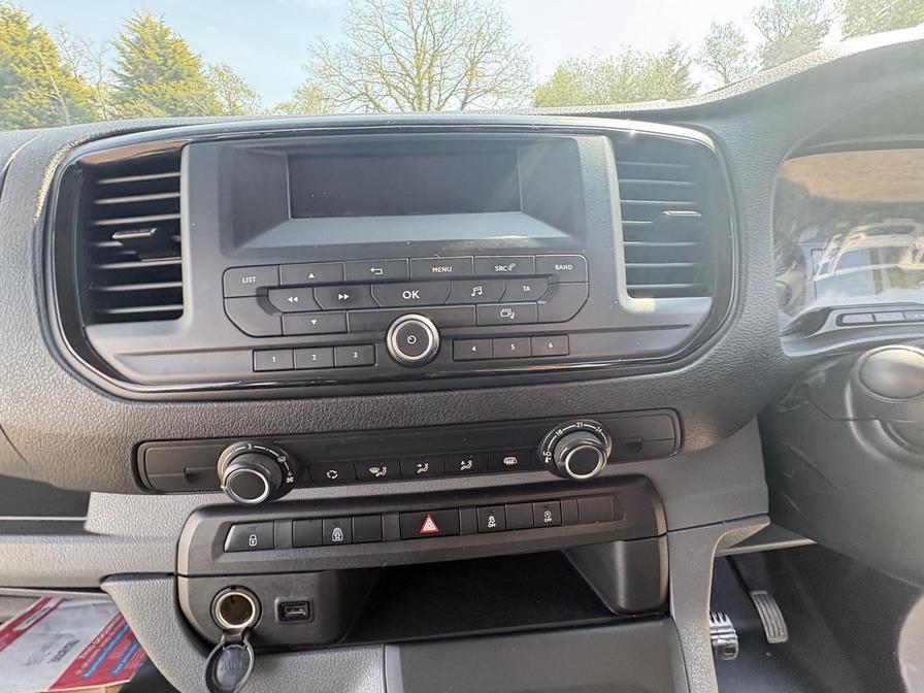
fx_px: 374
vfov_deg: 85.7
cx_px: 462
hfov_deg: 102.1
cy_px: 346
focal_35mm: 14
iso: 160
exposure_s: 1/99
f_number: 2.2
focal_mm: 2.22
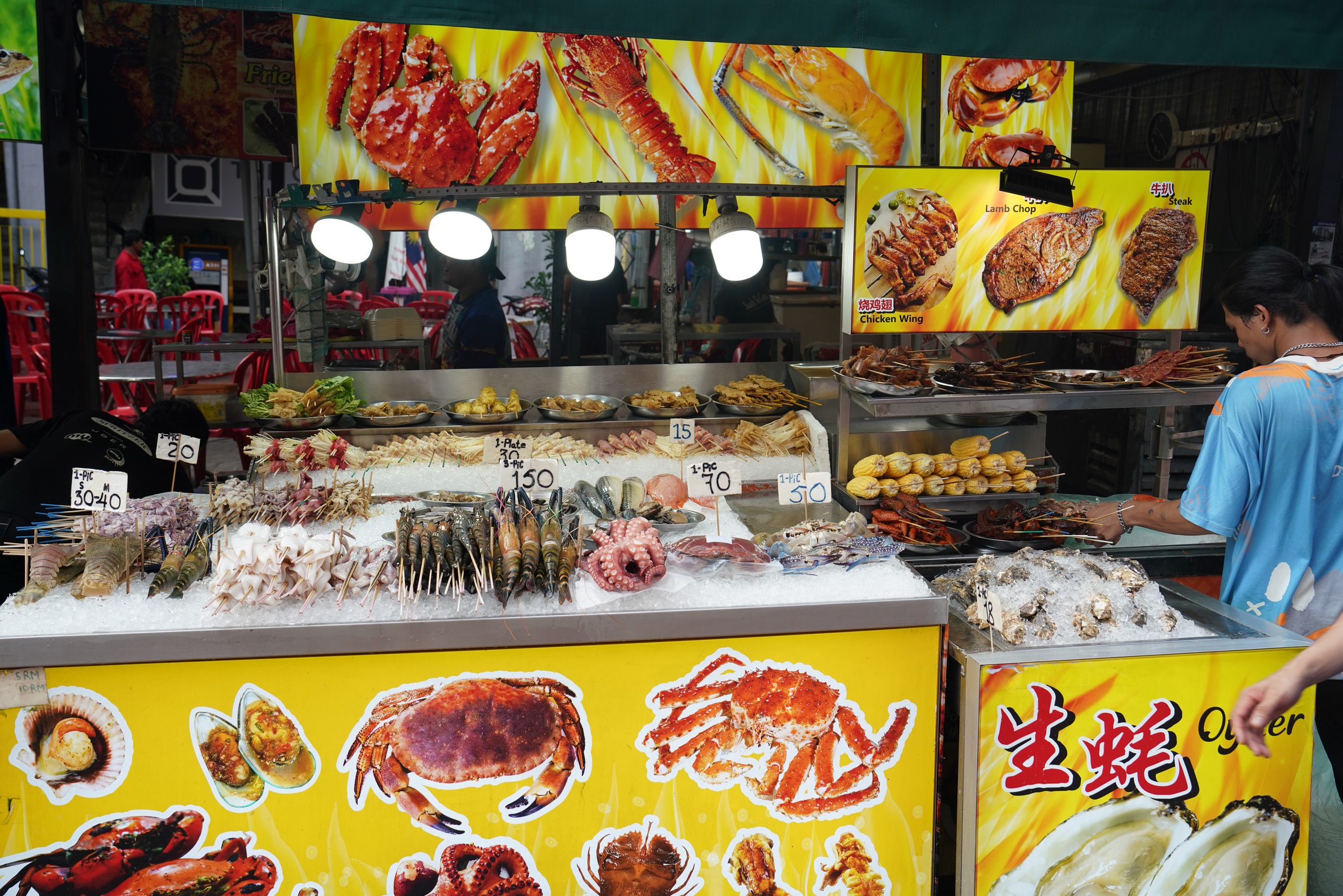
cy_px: 448
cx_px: 672
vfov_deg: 40.0
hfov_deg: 57.2
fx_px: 1231
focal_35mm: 33
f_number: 5.6
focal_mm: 33
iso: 400
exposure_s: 1/160
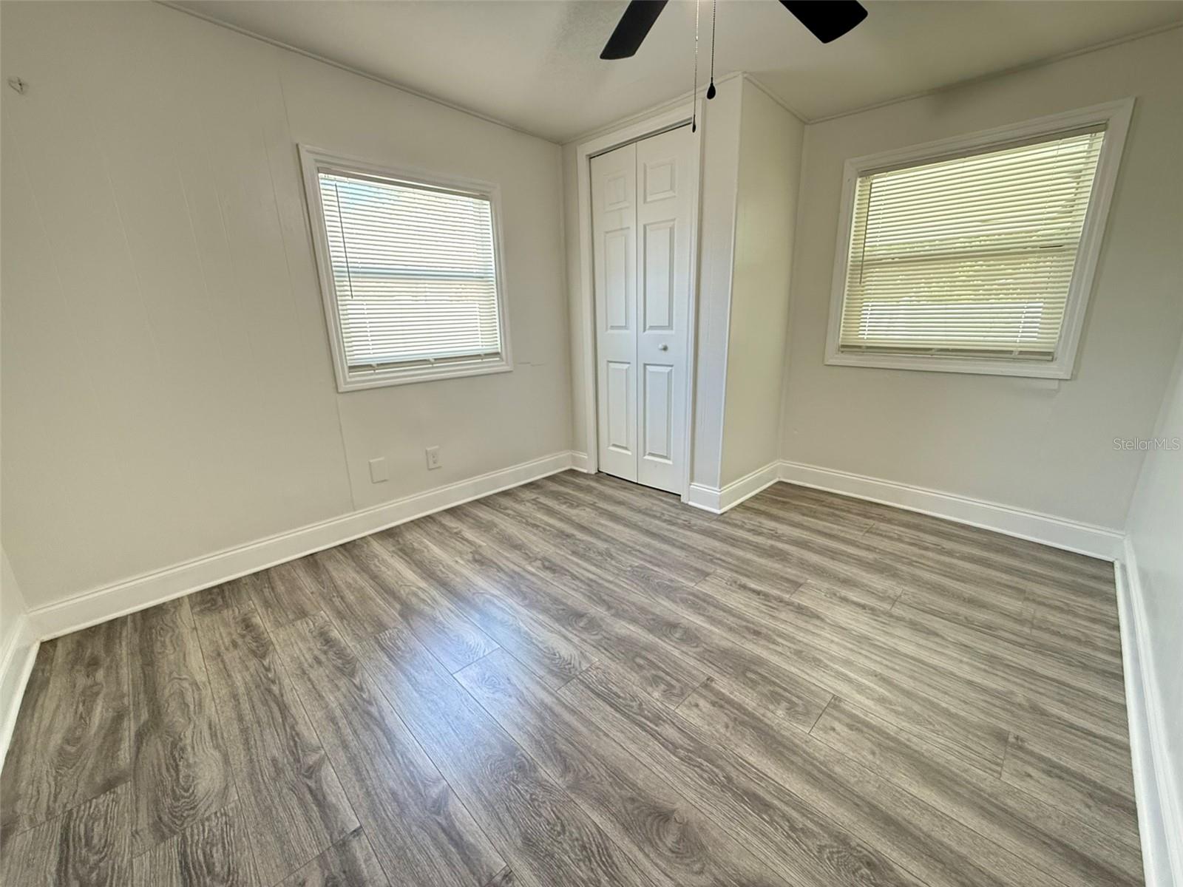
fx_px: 478
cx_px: 592
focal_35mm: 14
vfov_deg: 85.7
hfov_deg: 102.1
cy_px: 444
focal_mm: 2.22
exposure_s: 1/120
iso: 500
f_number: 2.2
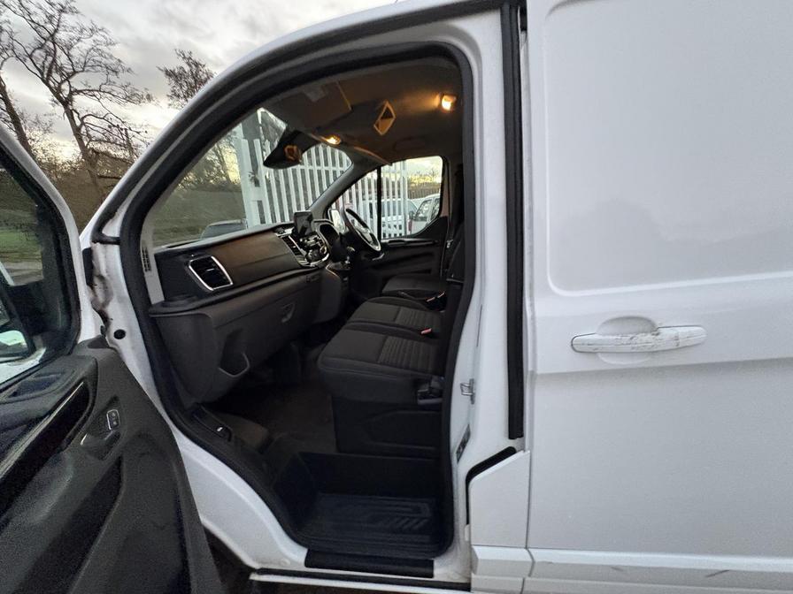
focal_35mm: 14
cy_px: 297
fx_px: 321
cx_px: 396
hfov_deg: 102.1
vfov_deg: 85.7
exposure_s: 1/60
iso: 800
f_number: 2.2
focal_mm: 2.22
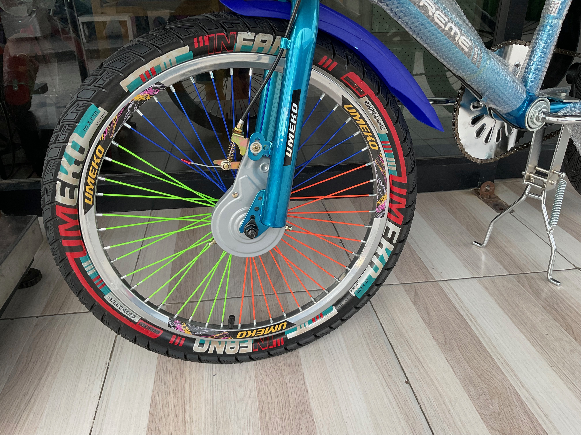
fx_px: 487
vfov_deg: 48.2
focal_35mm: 29
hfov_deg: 61.7
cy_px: 218
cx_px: 290
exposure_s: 1/100
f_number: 1.8
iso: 25
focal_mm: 3
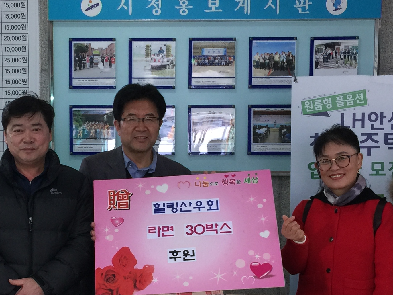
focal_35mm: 69
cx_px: 134
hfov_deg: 28.0
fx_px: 783
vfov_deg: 21.1
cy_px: 233
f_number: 2.2
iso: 50
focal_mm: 4.15
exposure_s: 1/15
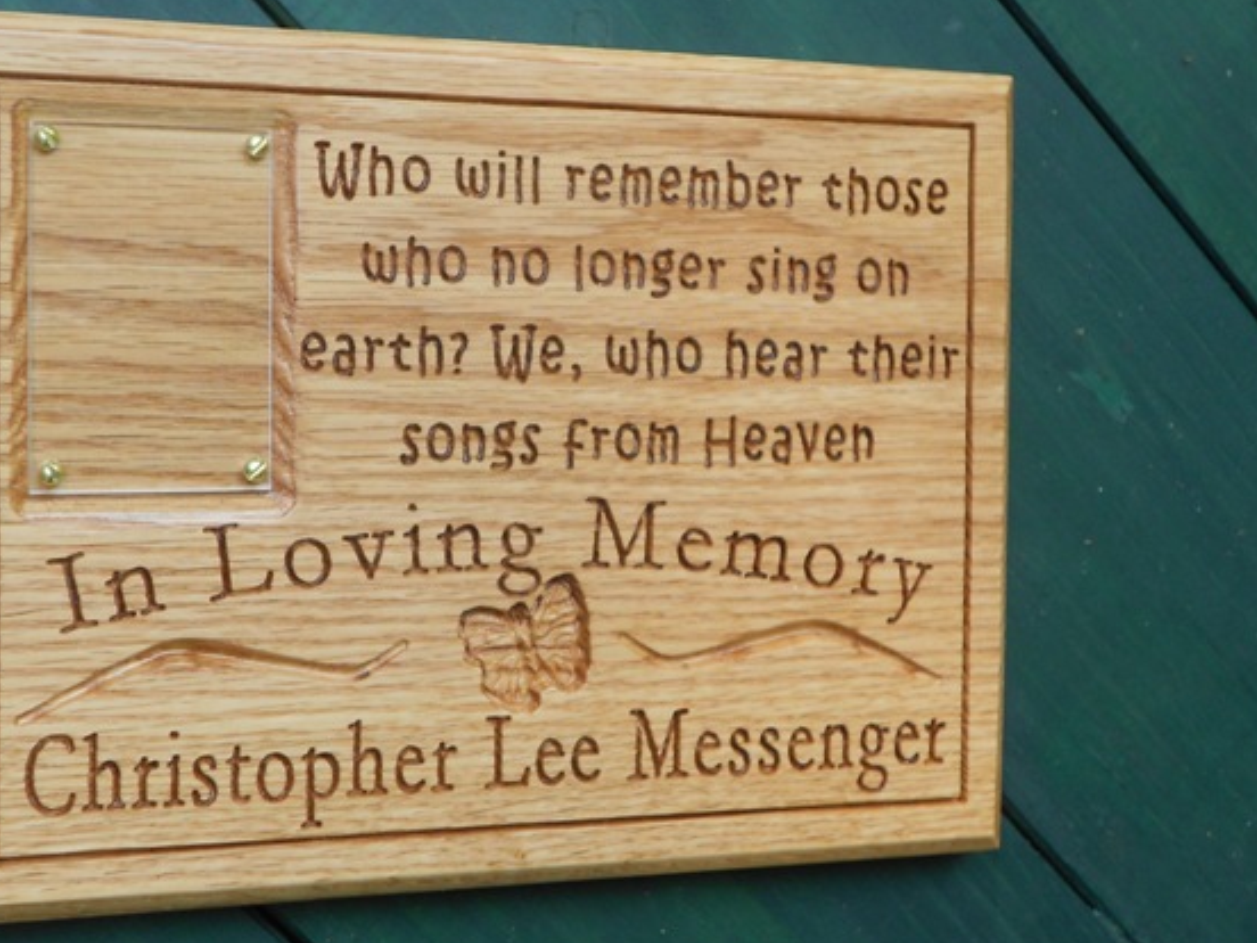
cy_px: 453
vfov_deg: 20.7
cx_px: 551
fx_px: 2578
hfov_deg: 27.4
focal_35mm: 71
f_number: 4.5
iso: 80
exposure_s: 1/50
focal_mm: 8.8
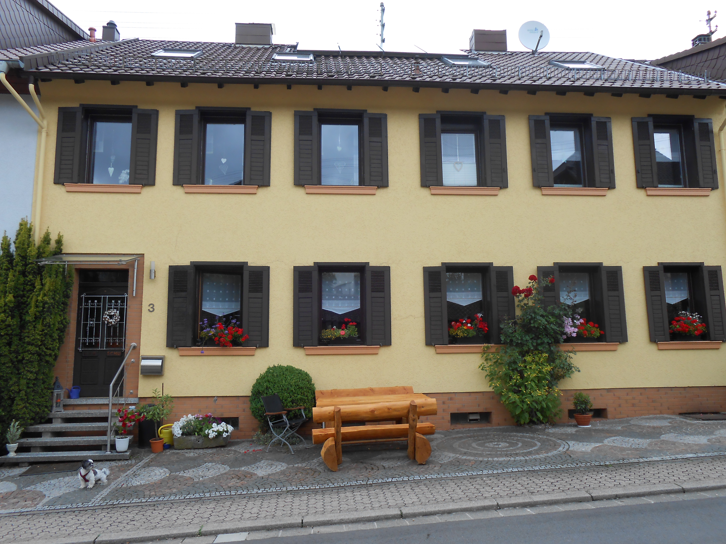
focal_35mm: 26
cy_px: 272
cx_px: 363
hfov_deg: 67.3
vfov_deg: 53.1
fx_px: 545
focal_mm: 4.6
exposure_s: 1/200
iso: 80
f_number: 3.5
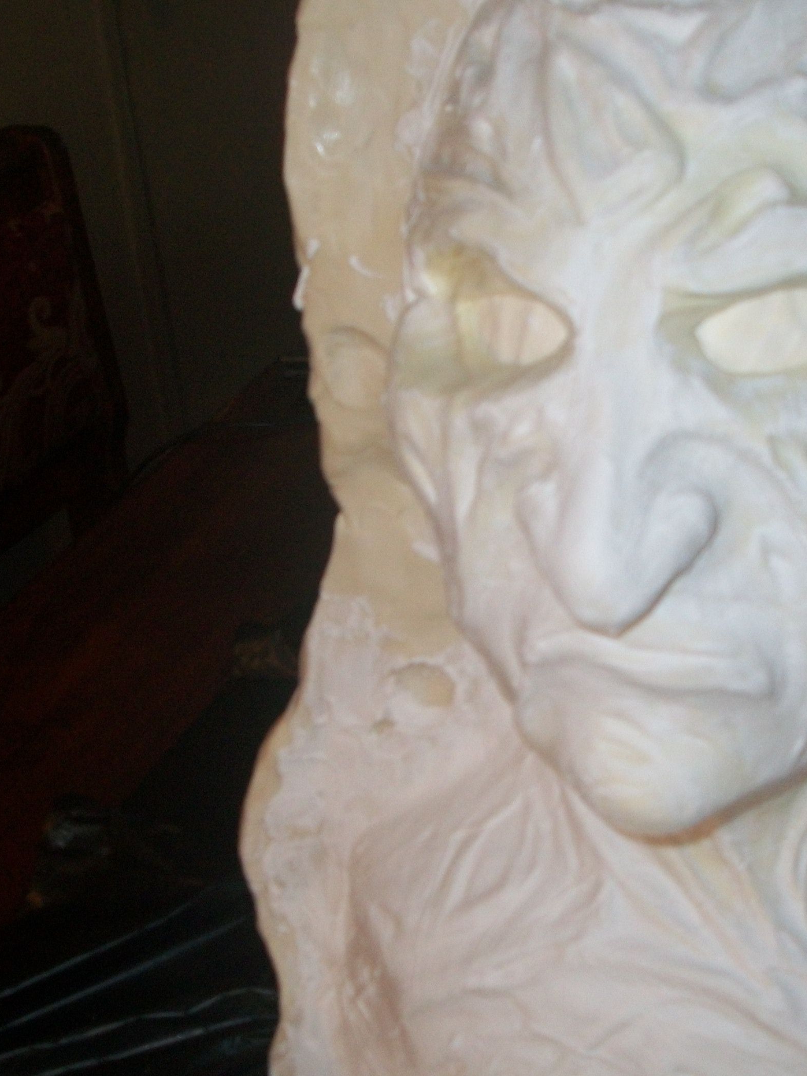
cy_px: 546
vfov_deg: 36.2
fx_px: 1647
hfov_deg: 27.2
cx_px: 582
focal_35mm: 53
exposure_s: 1/30
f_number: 2.9
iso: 80
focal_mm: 5.7
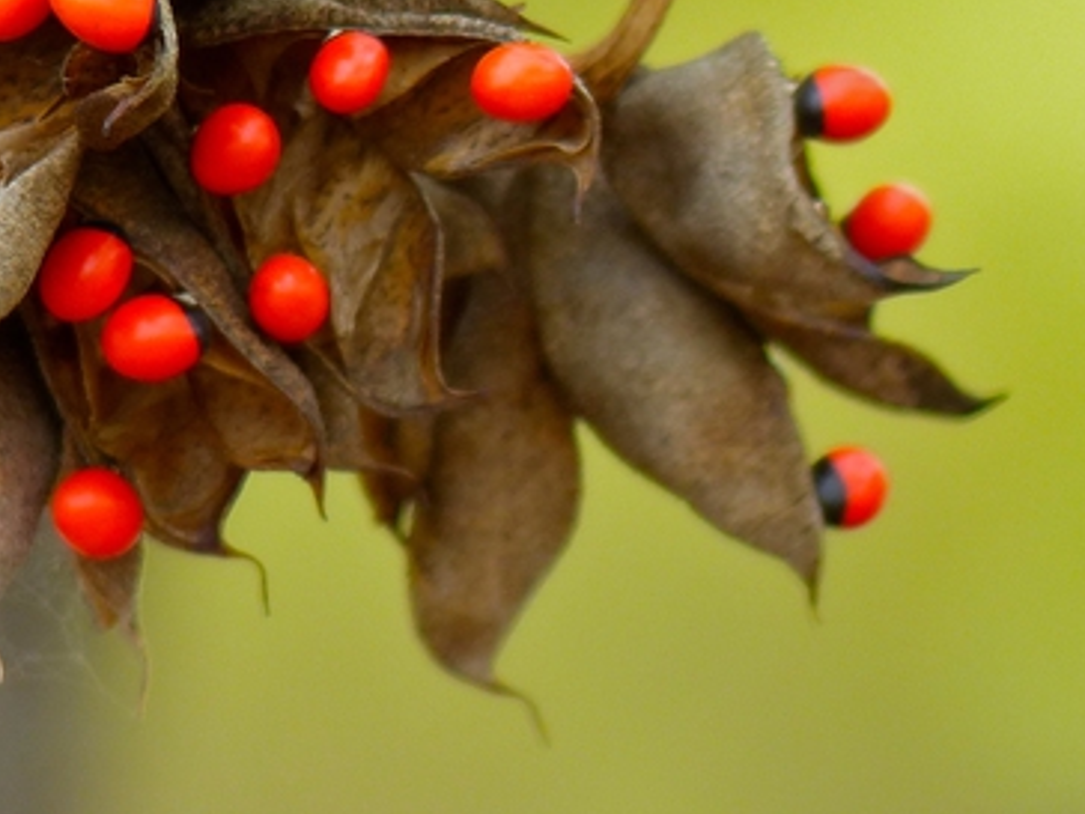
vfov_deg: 0.9
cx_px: -113
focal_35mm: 1690
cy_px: -286
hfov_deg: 1.2
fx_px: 52971
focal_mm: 108
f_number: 2.8
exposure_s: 1/250
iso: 100
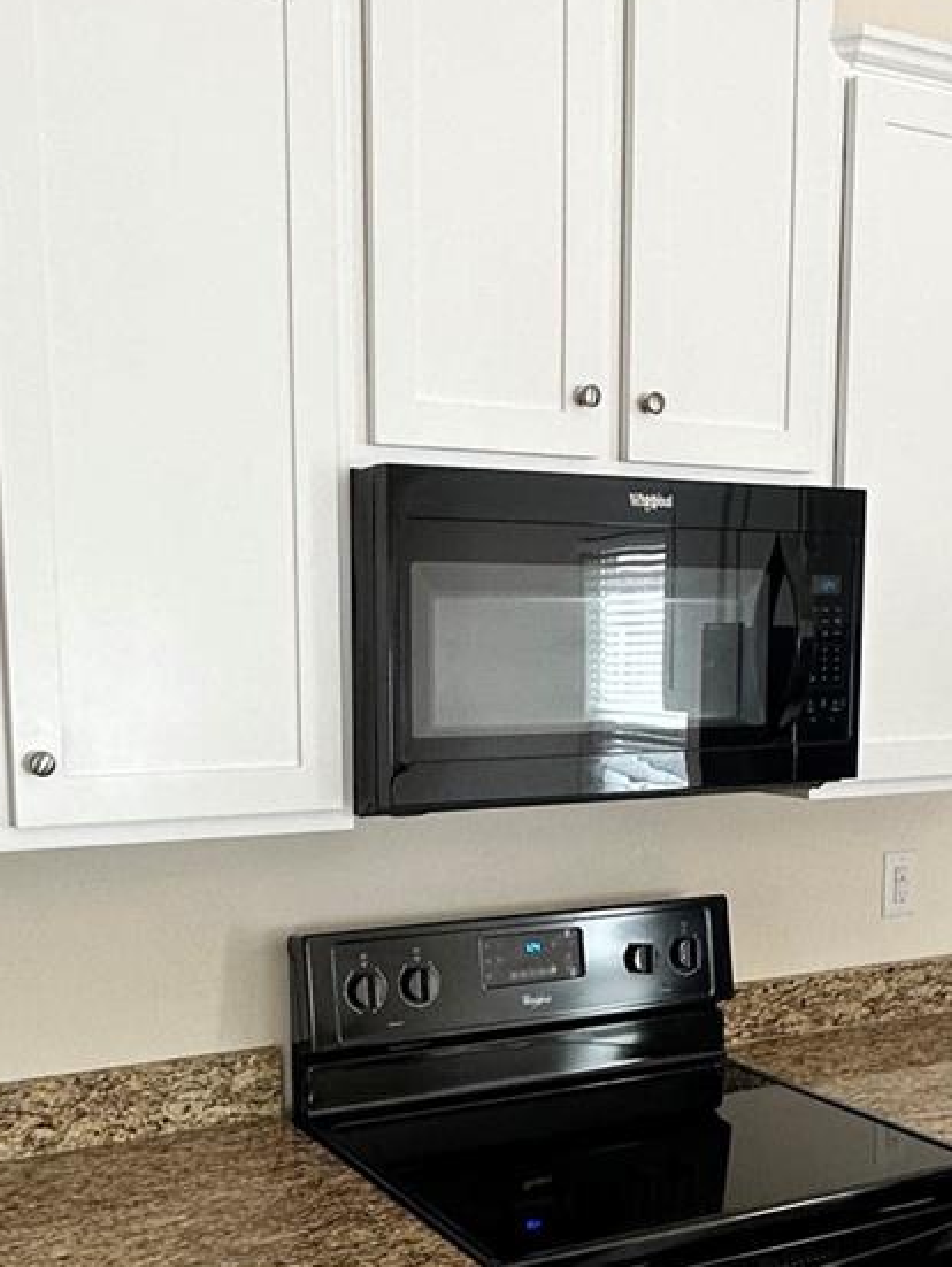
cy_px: 851
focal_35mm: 39
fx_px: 1428
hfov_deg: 36.8
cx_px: 405
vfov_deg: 47.0
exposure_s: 1/120
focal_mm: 2.22
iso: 160
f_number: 2.2
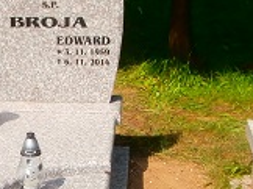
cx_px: -2
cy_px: 169
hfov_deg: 20.0
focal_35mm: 95
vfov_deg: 15.4
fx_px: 693
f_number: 3
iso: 100
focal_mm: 4.2
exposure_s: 1/1000
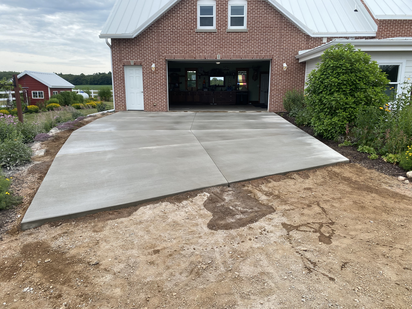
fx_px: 309
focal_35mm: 26
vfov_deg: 53.1
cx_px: 206
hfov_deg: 67.3
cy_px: 154
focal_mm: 4.25
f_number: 1.8
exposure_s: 1/998
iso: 32
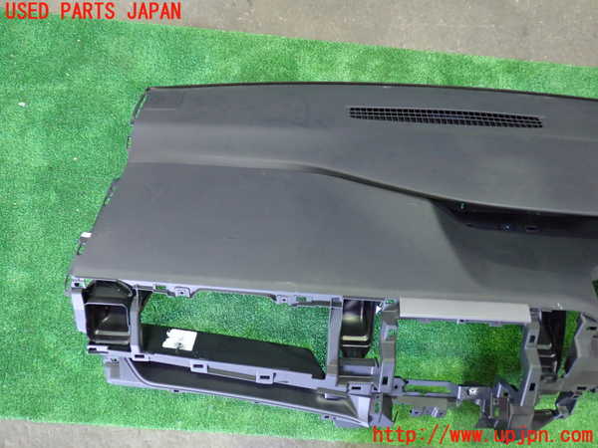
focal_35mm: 30
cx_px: 299
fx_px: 518
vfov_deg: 46.8
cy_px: 224
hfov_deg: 60.0
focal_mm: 5.4
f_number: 2.3
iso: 800
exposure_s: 1/30
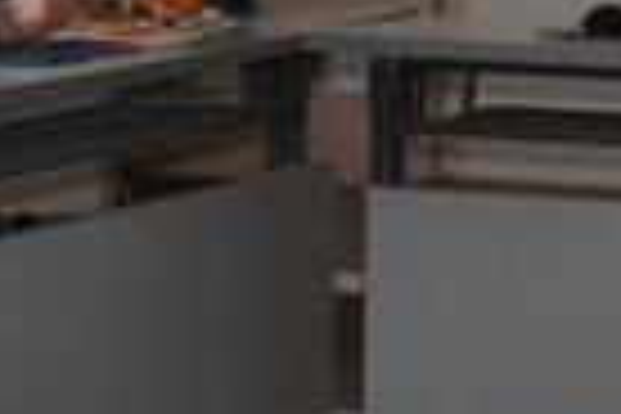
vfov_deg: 5.3
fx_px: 4485
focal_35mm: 260
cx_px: -878
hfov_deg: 7.4
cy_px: -2
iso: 160
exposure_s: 1/60
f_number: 4.5
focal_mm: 30
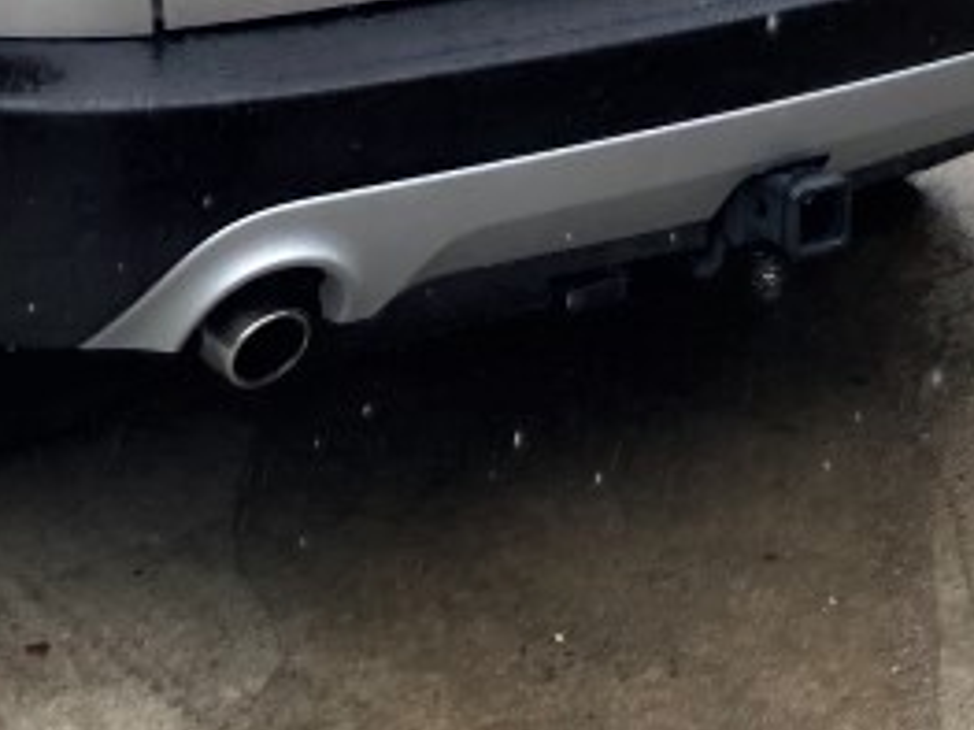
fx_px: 3066
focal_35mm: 109
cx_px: 278
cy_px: -419
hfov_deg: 18.0
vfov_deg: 12.8
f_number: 1.8
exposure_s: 1/552
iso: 20
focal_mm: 3.99
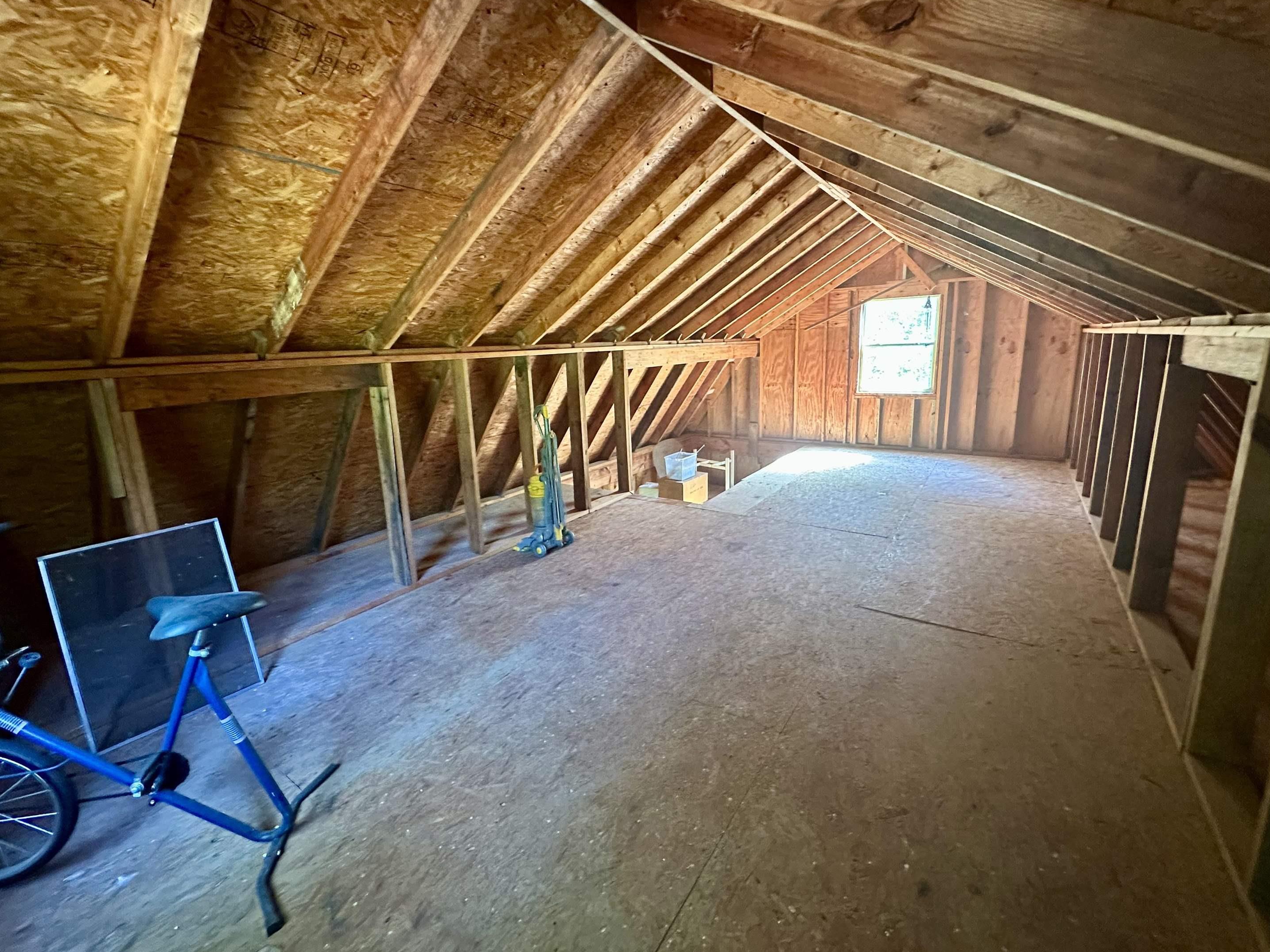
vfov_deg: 81.7
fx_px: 550
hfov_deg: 98.2
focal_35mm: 15
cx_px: 623
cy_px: 456
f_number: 2.2
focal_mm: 2.22
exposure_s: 1/60
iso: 500
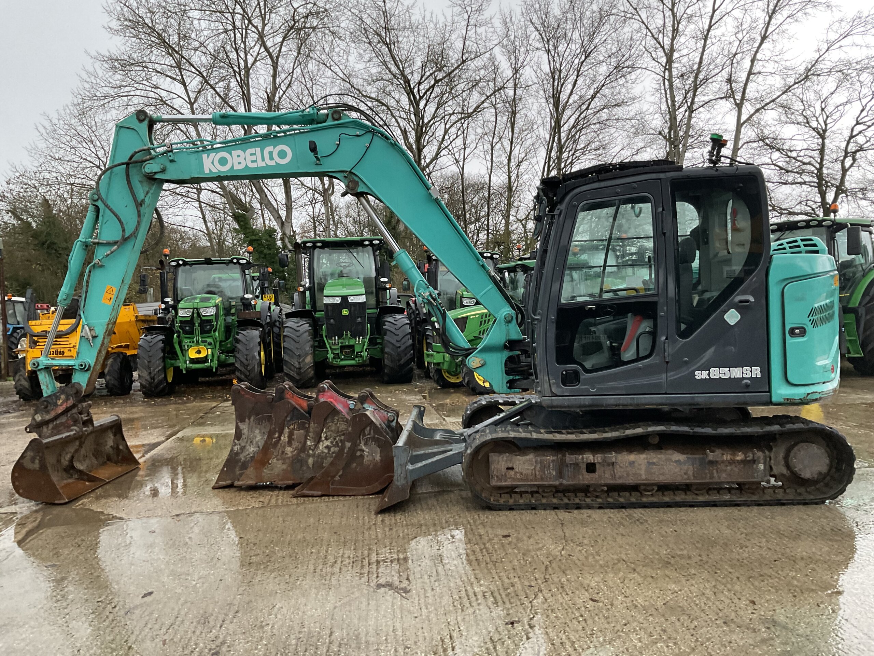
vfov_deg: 48.2
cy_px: 328
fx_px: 732
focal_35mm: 29
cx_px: 437
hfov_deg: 61.7
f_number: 1.8
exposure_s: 1/50
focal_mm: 3
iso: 100
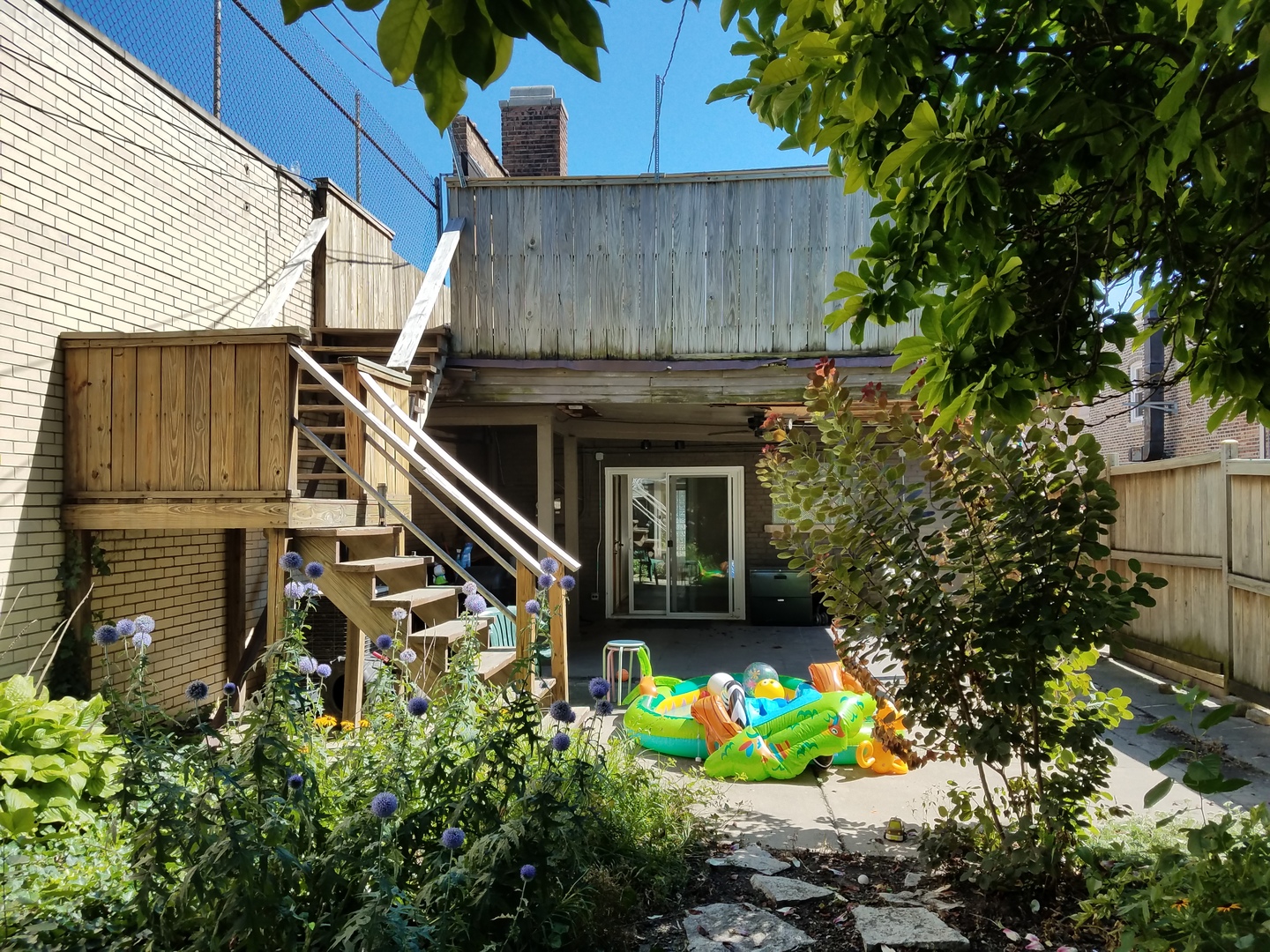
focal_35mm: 26
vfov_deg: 53.1
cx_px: 635
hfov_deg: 67.3
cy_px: 476
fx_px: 954
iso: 40
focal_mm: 4.2
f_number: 1.7
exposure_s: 1/1528
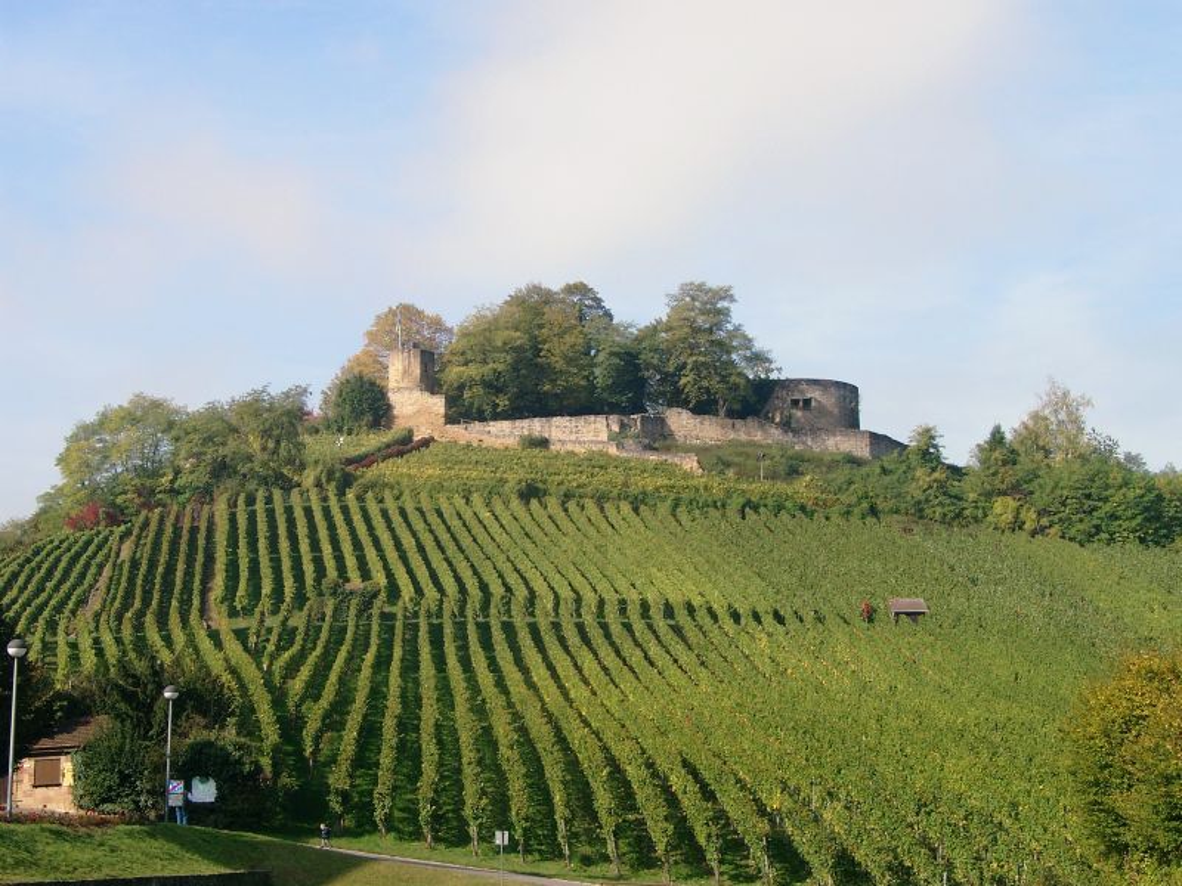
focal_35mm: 69
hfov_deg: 28.2
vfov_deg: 21.3
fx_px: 2356
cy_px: 443
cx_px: 591
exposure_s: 1/533
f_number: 4
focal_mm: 14.22
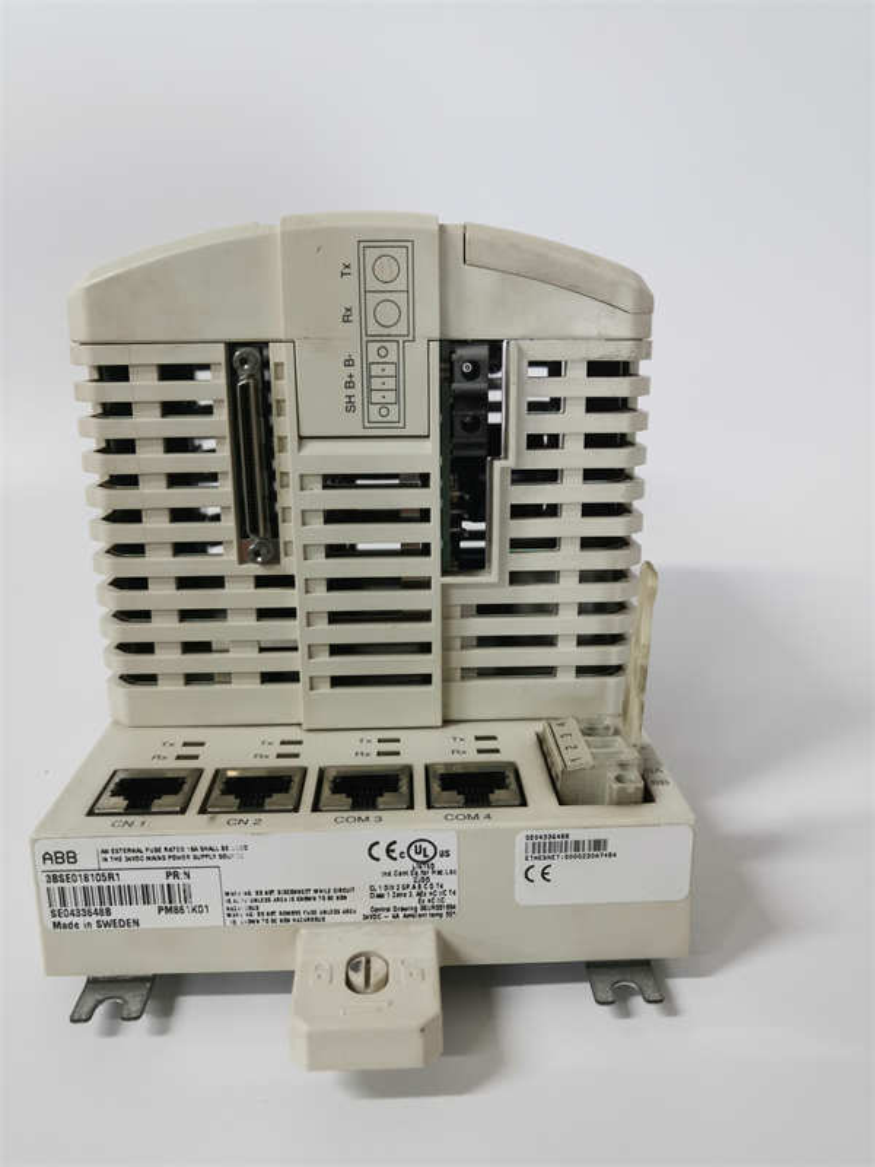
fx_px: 910
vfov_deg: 65.3
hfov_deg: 51.4
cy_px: 584
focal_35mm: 27
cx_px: 438
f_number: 1.8
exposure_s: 1/33.3
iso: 160
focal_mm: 3.95
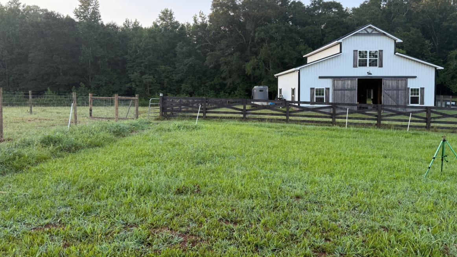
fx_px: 327
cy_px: 101
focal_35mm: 27
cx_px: 230
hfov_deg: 69.9
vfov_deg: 42.7
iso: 100
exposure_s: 1/547
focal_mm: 6.76
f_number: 1.78
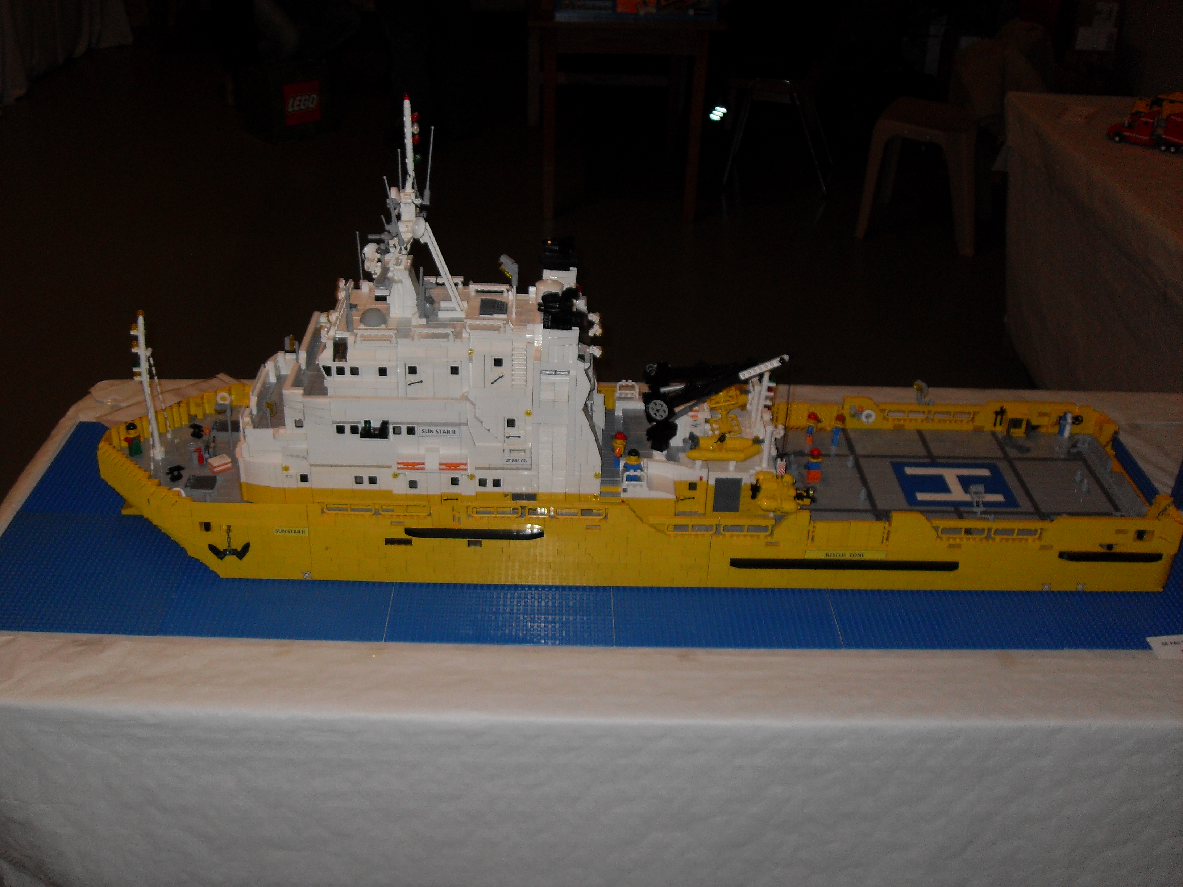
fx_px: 1264
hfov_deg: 50.1
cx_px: 592
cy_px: 444
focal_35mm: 37
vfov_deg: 38.7
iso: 100
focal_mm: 6.3
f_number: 2.8
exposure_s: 1/45
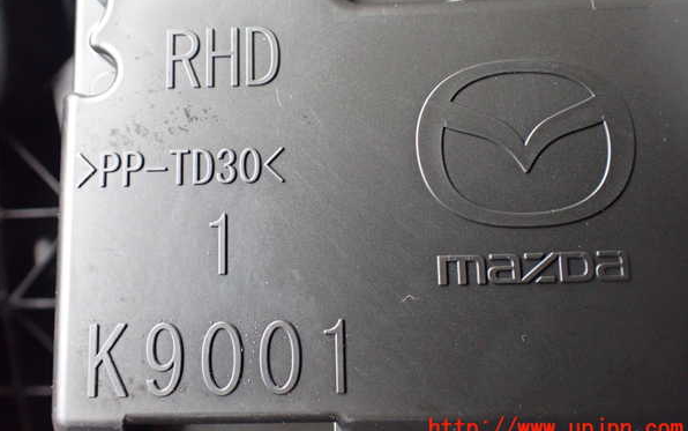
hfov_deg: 59.6
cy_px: 184
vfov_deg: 39.4
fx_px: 600
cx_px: 343
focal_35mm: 32
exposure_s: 1/100
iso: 800
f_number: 2.3
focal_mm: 5.4
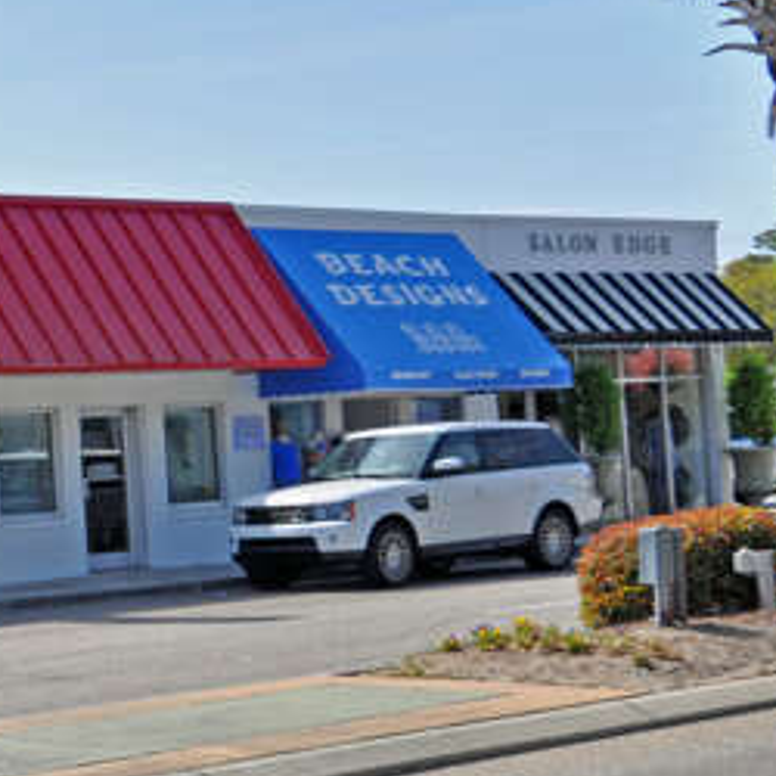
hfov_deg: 16.9
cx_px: -369
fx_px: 2384
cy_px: 400
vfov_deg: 18.5
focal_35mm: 94
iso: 200
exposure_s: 1/400
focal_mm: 24
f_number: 9
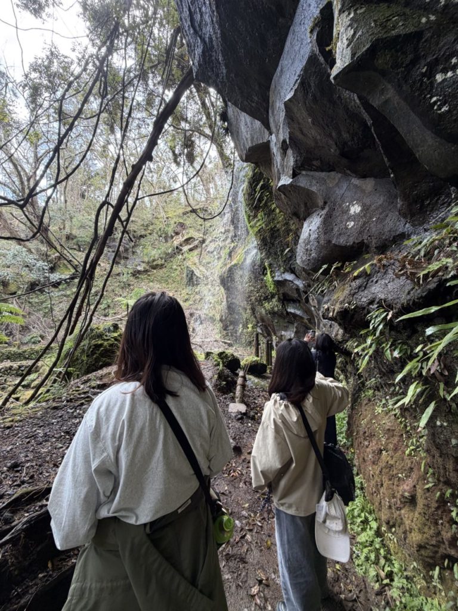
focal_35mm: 14
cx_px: 229
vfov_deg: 102.1
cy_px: 306
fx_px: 247
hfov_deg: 85.7
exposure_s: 1/121
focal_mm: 2.22
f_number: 2.2
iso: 64
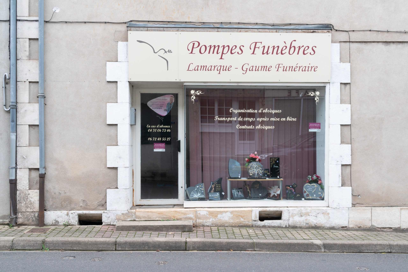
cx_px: 204
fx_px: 374
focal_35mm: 33
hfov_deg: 57.2
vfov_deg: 40.0
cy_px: 136
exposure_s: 1
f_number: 16
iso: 100
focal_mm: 22
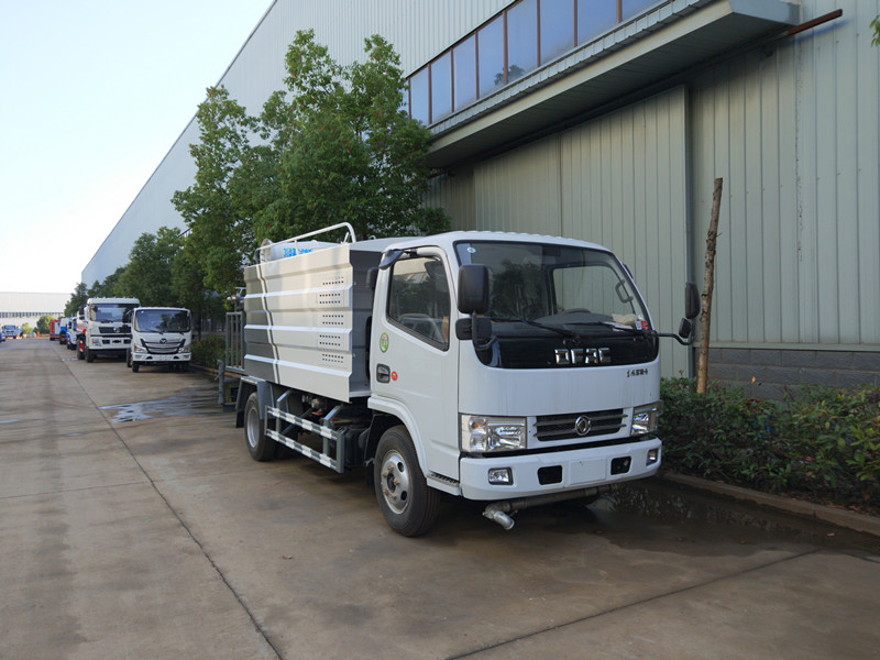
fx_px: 636
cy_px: 330
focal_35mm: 25
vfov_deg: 54.9
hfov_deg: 69.4
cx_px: 440
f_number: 1.7
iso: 243
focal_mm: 4.28
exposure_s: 1/571
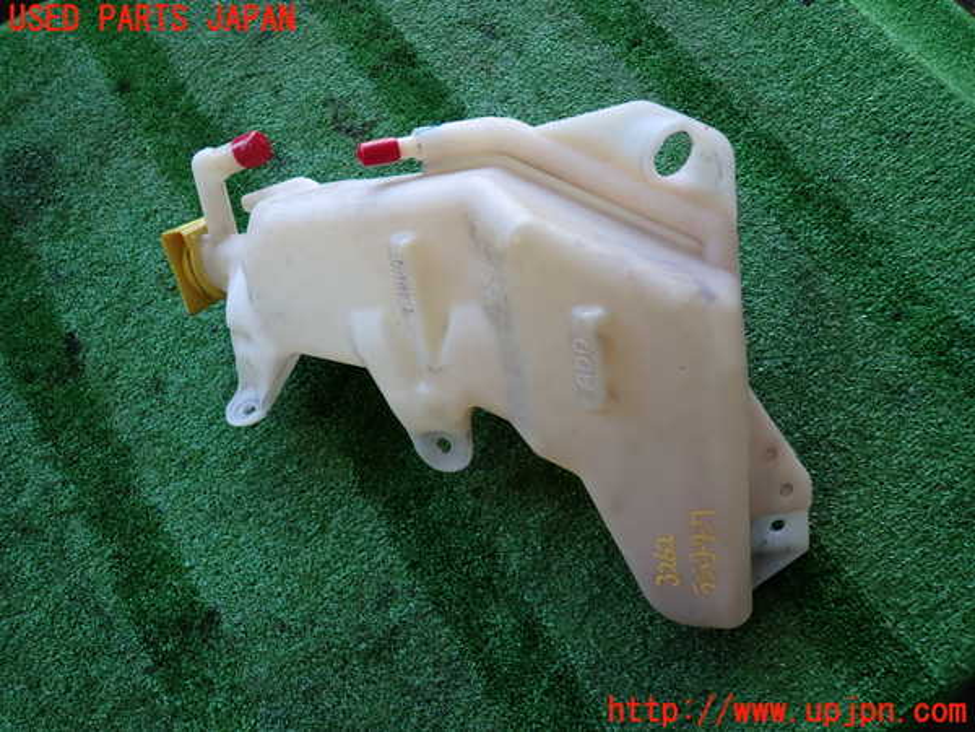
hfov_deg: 69.4
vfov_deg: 54.9
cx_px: 488
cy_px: 366
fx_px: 704
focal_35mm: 25
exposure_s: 1/100
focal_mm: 4.5
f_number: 2
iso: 100
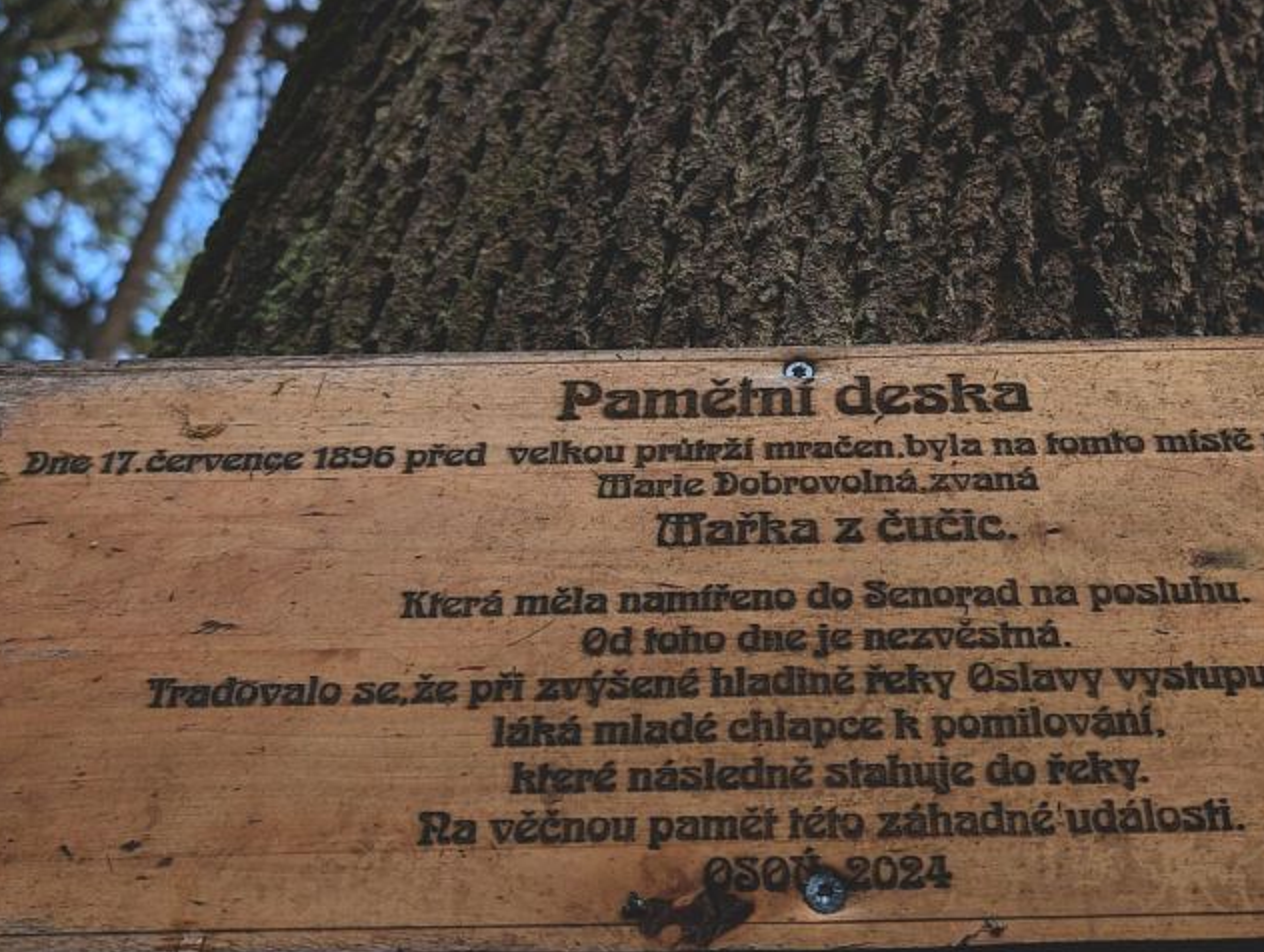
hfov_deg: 48.4
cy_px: 427
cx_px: 798
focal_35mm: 38
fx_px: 1390
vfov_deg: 37.8
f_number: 1.68
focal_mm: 6.9
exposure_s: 1/311
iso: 21
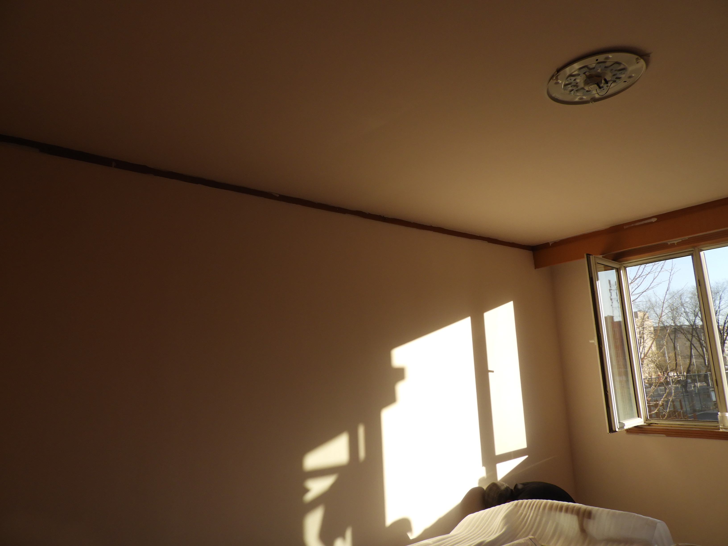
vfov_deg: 56.8
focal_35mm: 24
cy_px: 273
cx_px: 364
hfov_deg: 71.6
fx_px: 505
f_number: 3.3
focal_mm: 4.3
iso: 100
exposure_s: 1/400
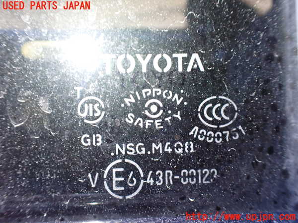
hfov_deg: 60.0
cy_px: 112
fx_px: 258
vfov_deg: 46.8
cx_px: 149
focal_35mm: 30
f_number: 2.3
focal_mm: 5.4
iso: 800
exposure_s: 1/30
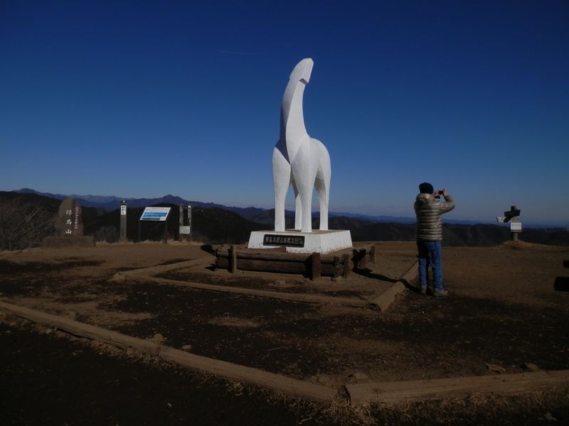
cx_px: 284
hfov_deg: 69.4
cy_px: 213
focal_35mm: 25
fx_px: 411
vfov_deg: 54.9
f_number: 8.7
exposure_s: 1/800
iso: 80
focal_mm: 4.5
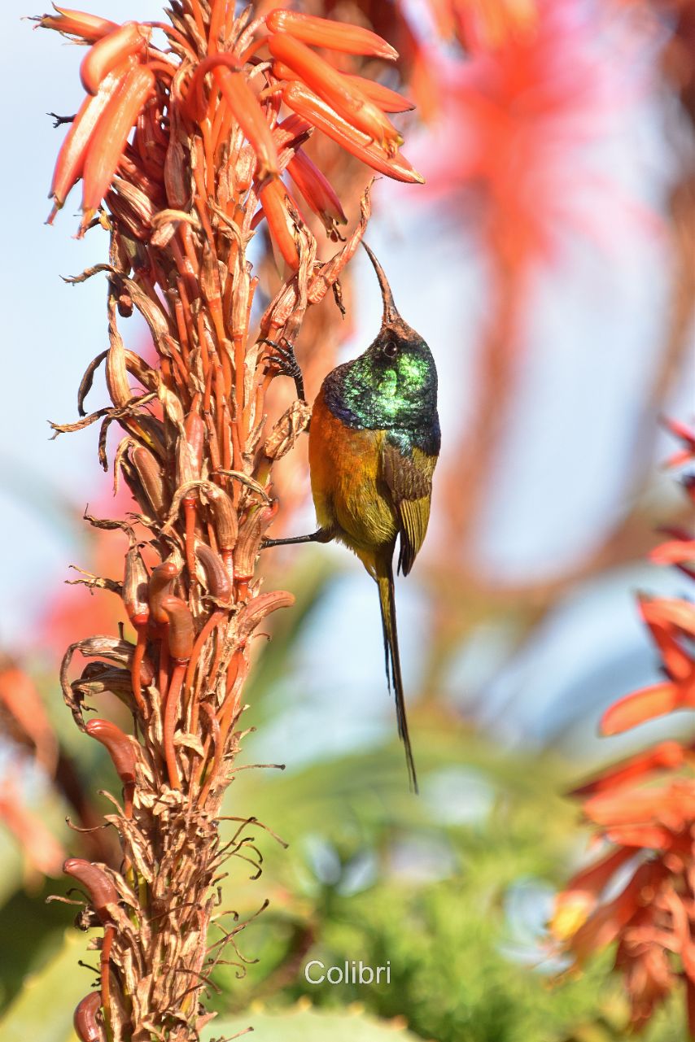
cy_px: 521
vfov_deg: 5.1
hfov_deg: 3.4
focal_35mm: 405
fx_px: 11727
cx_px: 348
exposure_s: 1/400
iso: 250
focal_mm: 270
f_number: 5.6
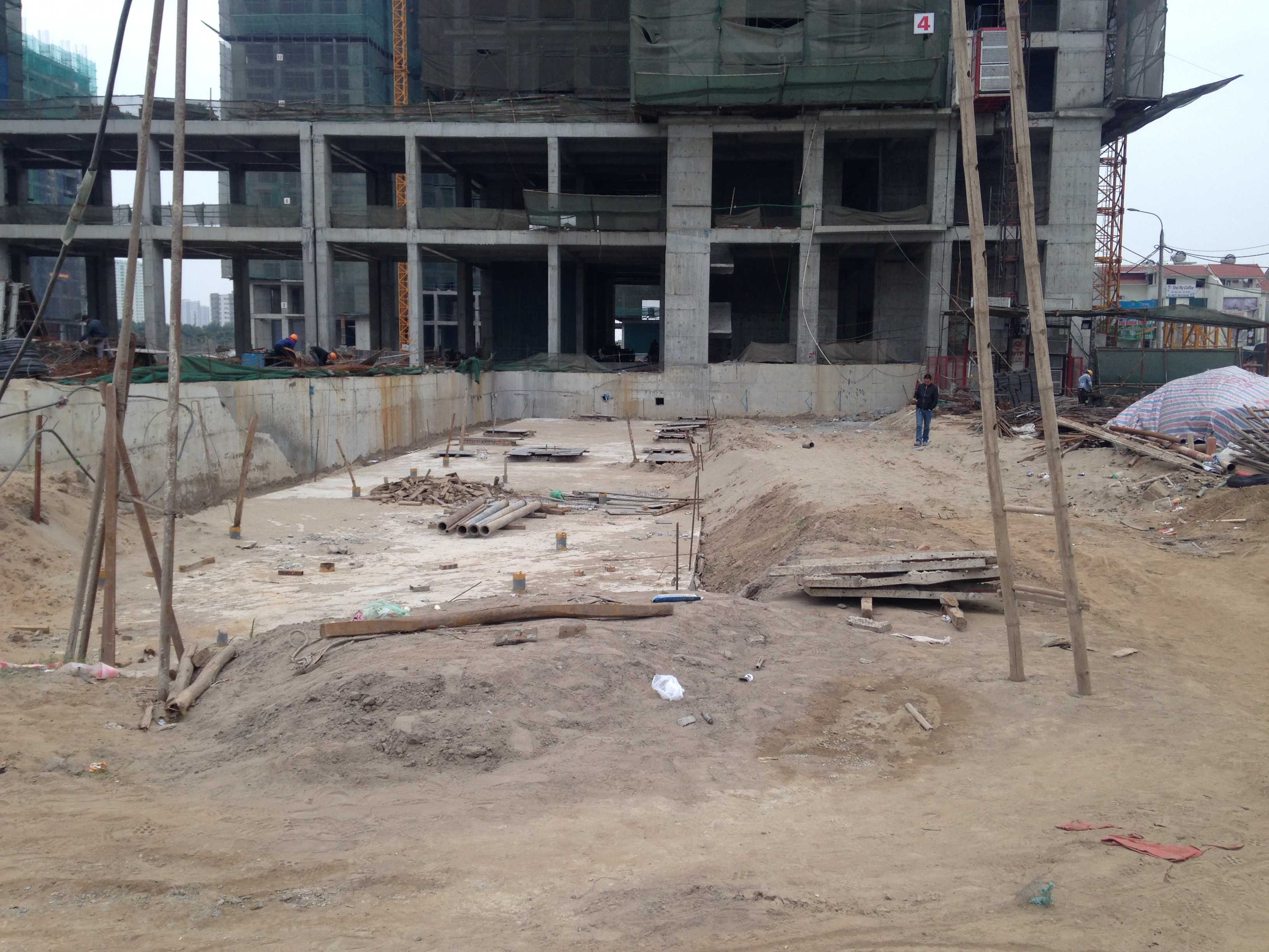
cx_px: 634
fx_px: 1210
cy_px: 476
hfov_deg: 55.4
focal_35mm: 33
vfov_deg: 42.9
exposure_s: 1/272
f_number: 2.4
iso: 50
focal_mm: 4.12
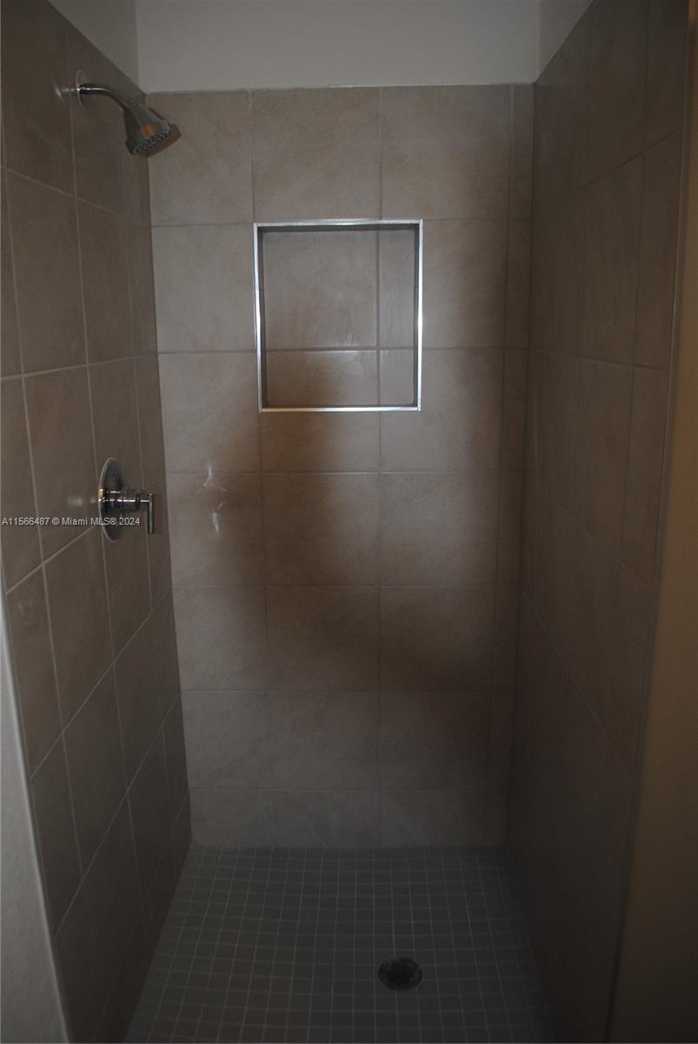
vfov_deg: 67.3
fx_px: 783
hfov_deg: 48.0
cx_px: 349
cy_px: 522
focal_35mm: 27
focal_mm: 18
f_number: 3.5
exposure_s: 1/60
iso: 200
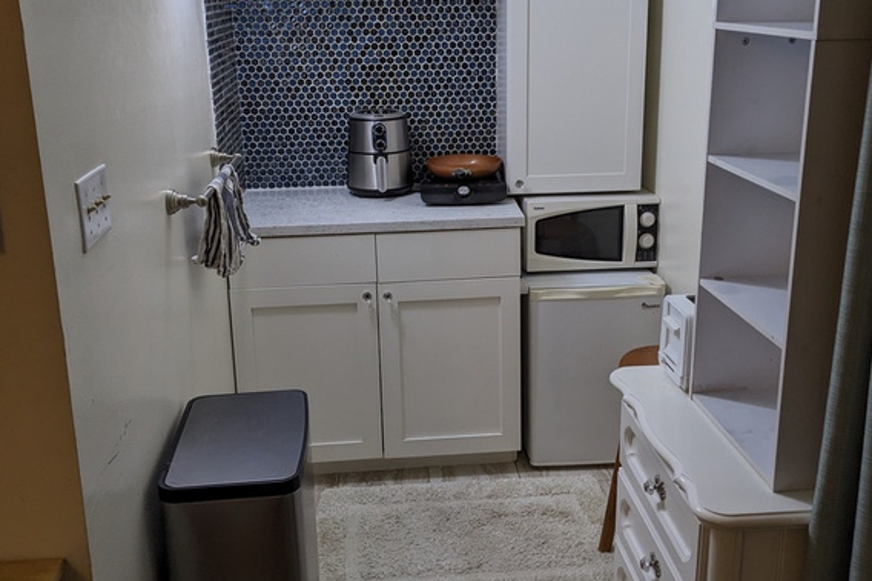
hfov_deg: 50.7
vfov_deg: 34.9
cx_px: 439
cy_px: 232
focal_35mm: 38
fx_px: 920
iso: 39
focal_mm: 4.38
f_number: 1.73
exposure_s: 1/24
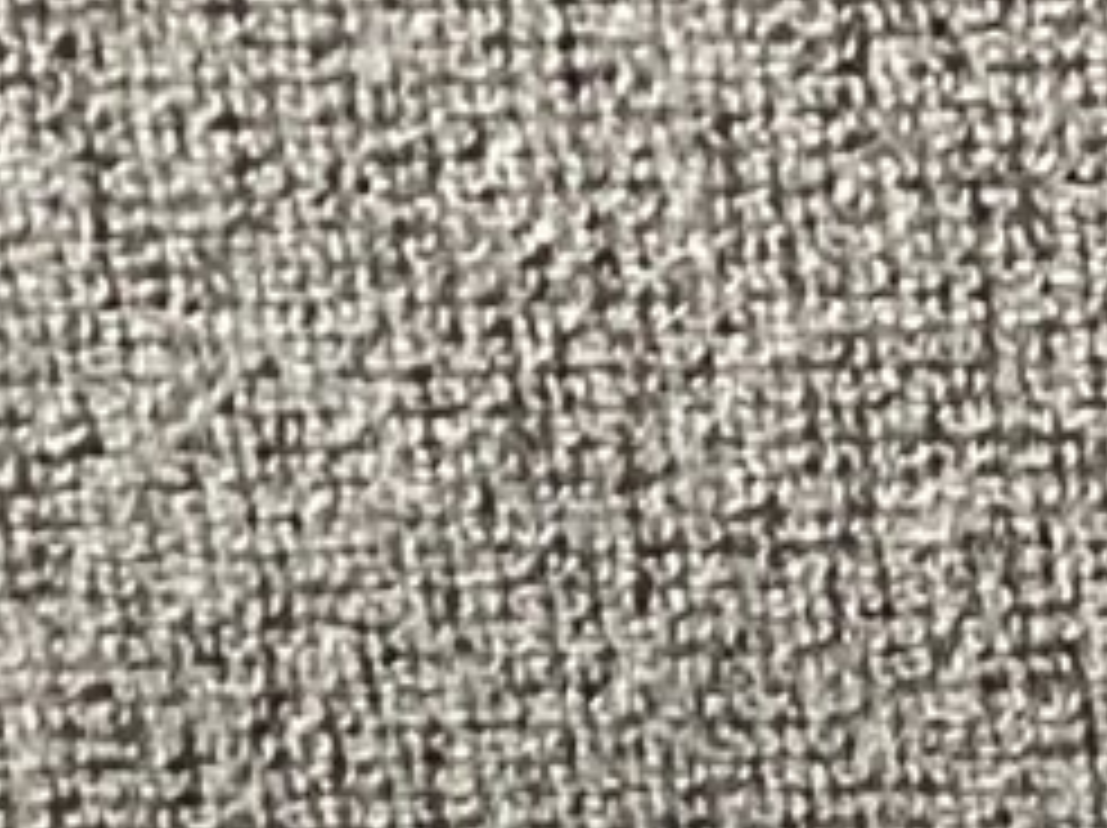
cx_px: 2648
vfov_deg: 7.1
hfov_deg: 9.3
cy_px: 2239
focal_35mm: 191
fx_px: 6102
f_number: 2.4
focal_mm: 3.3
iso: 400
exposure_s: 1/40
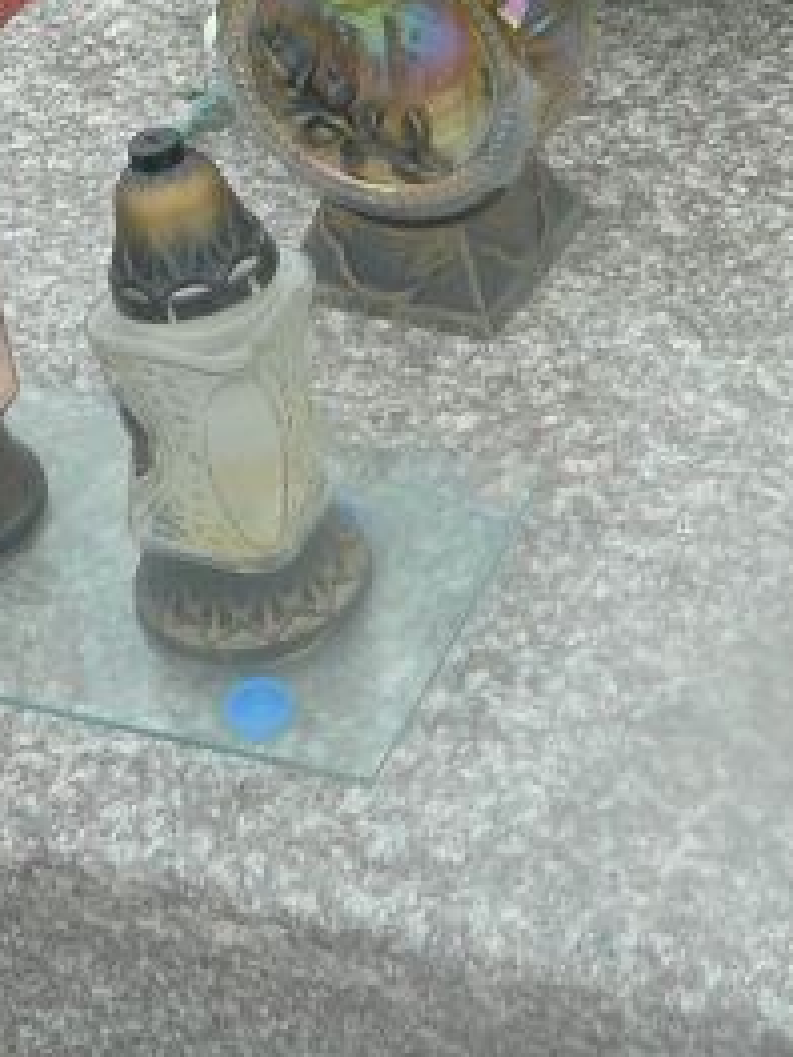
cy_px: -28
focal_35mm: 85
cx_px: 597
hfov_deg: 17.3
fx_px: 2596
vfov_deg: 22.1
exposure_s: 1/30
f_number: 2.8
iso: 160
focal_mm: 5.2
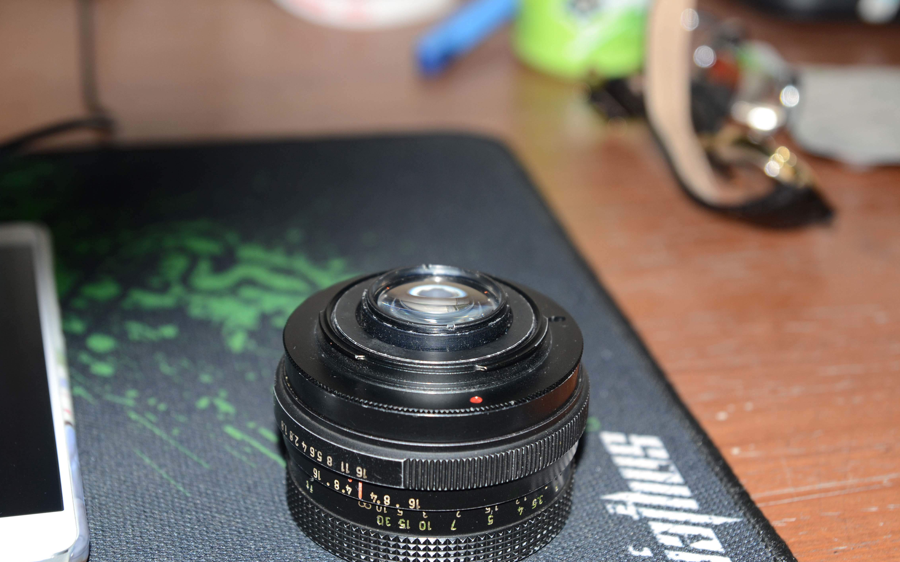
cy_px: 306
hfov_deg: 26.5
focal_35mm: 78
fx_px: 1913
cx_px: 443
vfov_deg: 16.7
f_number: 4
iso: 100
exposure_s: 1/60
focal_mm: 50
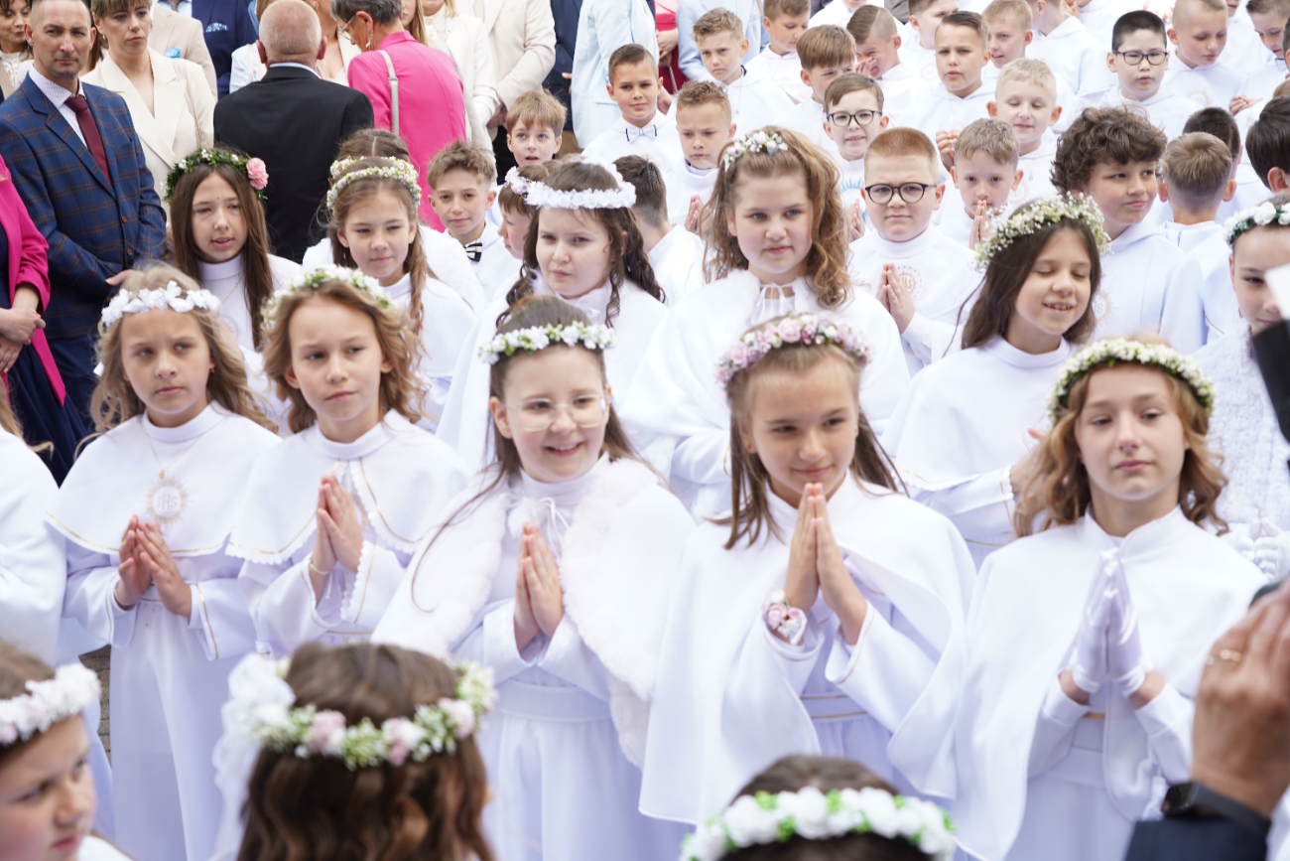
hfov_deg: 33.4
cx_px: 645
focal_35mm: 60
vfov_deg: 22.6
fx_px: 2150
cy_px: 430
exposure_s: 1/100
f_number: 5.6
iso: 160
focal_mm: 60
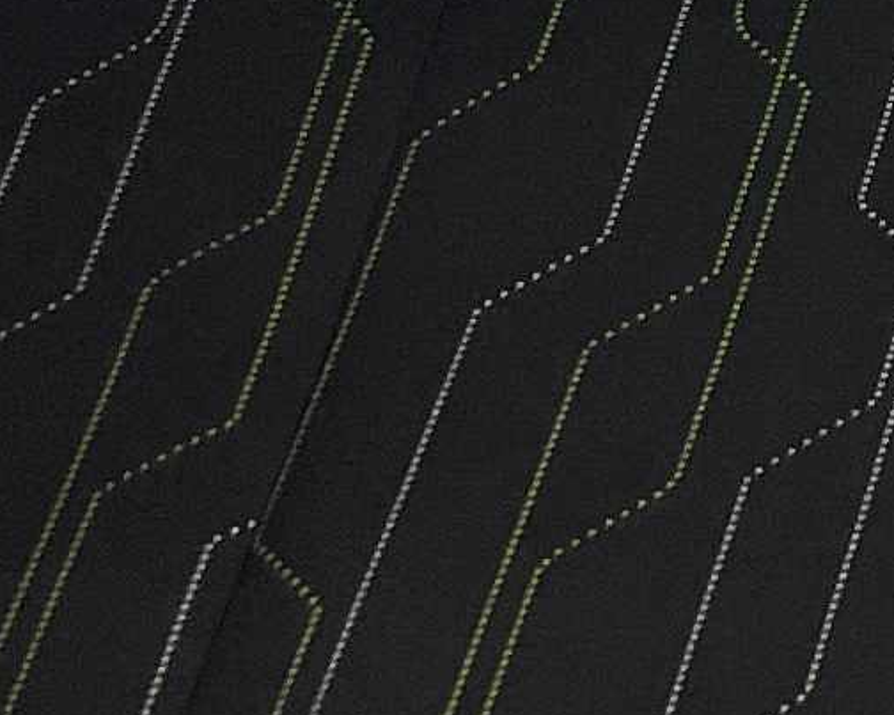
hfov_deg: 8.7
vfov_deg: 6.6
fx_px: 5370
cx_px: 2113
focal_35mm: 203
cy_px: -1758
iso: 32
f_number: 1.6
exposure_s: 1/129
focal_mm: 4.2
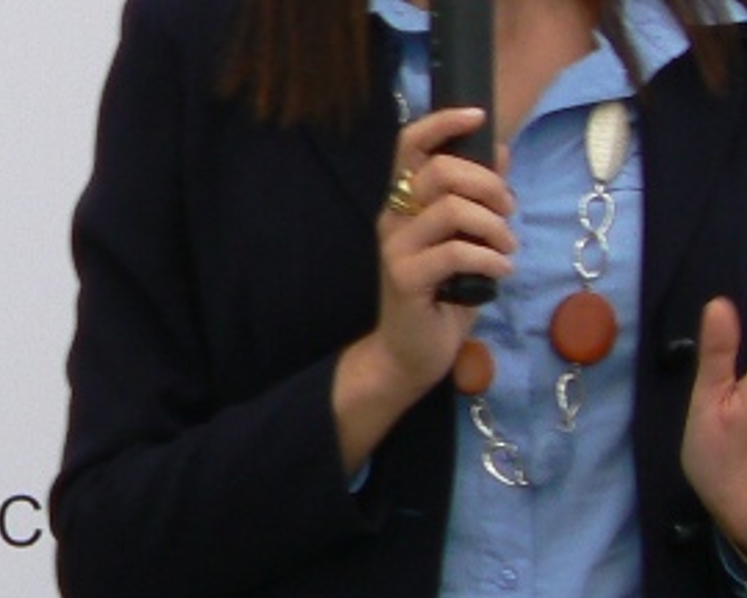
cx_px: 492
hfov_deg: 4.6
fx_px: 9352
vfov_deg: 3.7
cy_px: 66
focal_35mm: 423
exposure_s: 1/50
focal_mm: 40.7
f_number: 3.3
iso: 80
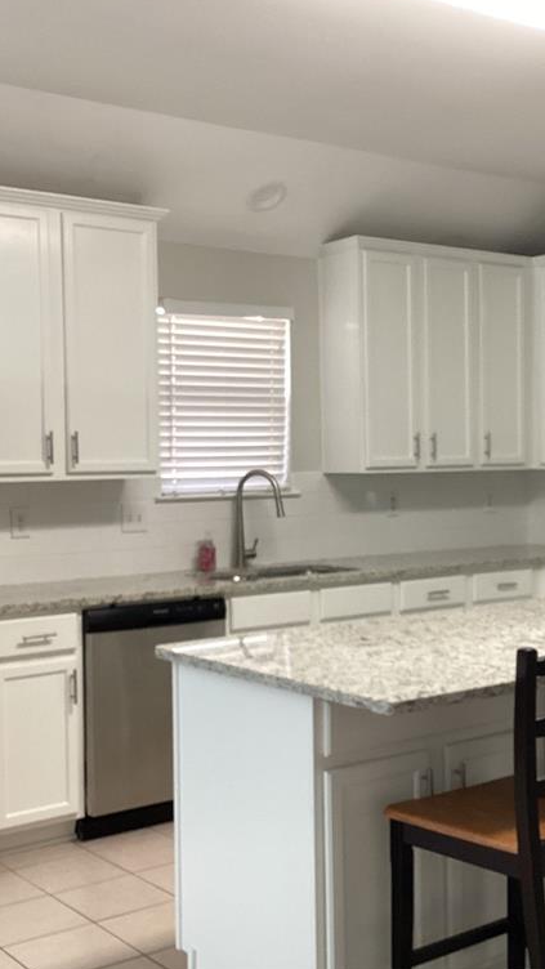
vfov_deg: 44.6
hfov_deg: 25.9
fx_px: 1182
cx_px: 308
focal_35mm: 46
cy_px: 481
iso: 125
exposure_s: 1/60
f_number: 2.4
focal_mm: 3.3
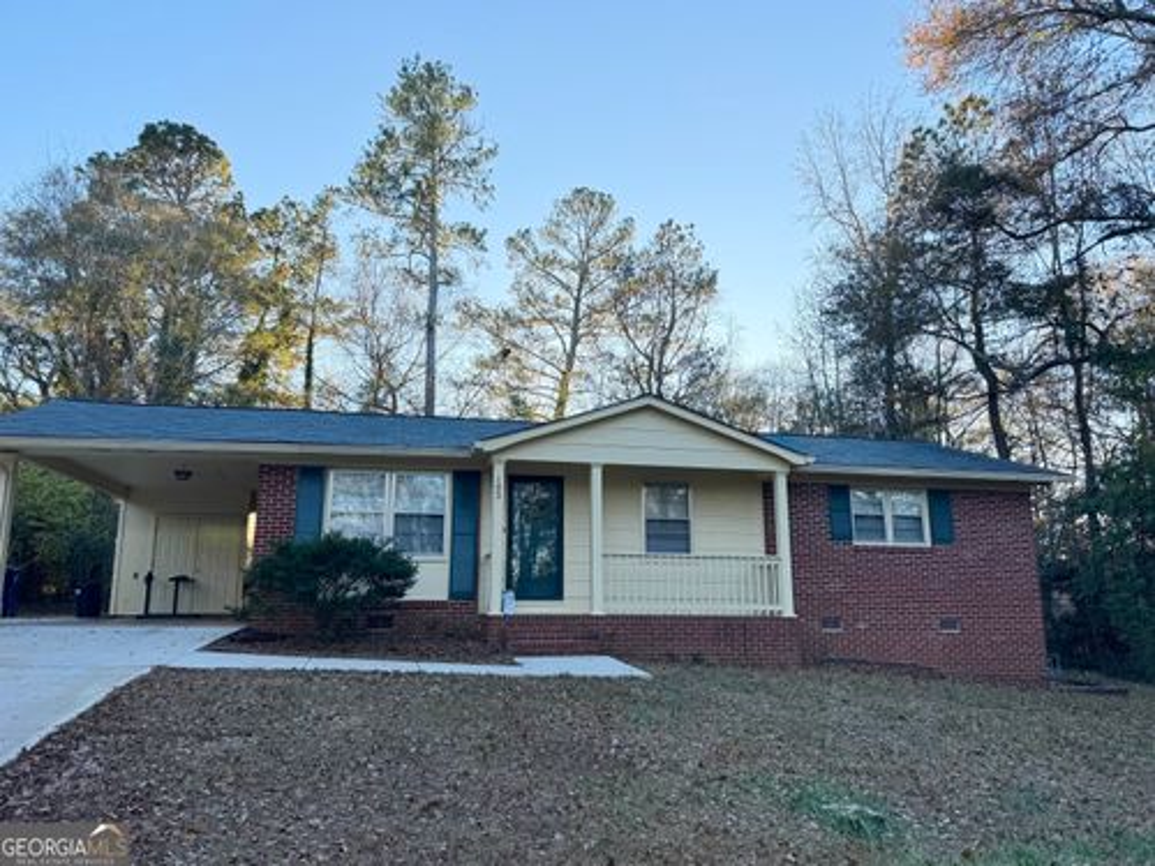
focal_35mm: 24
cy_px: 433
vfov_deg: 56.8
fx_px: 801
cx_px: 578
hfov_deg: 71.6
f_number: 1.78
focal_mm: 6.76
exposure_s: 1/715
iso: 80
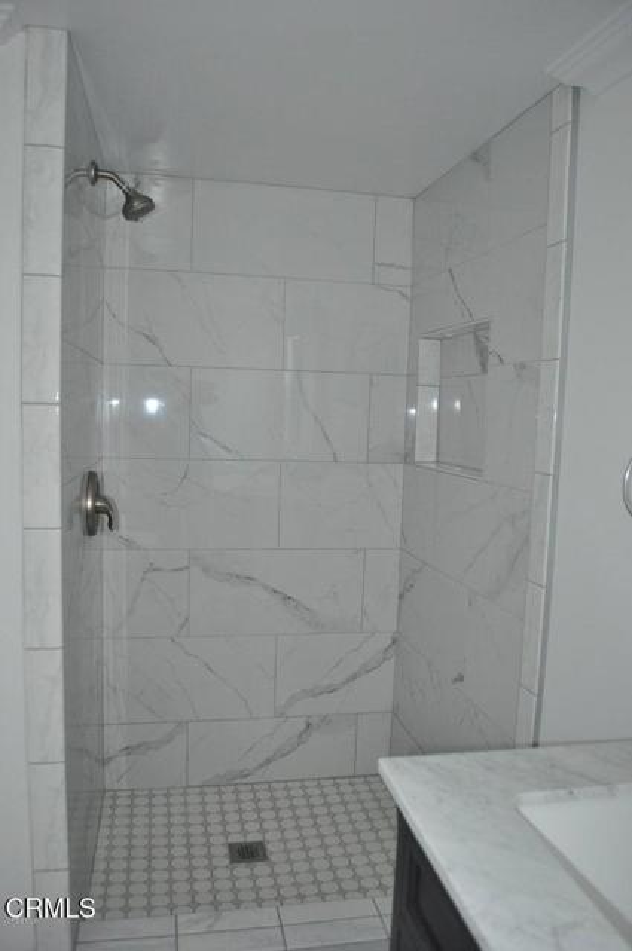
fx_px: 713
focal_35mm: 27
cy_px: 476
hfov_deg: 47.8
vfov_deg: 67.4
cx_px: 316
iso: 800
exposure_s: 1/60
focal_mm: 18
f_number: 3.5
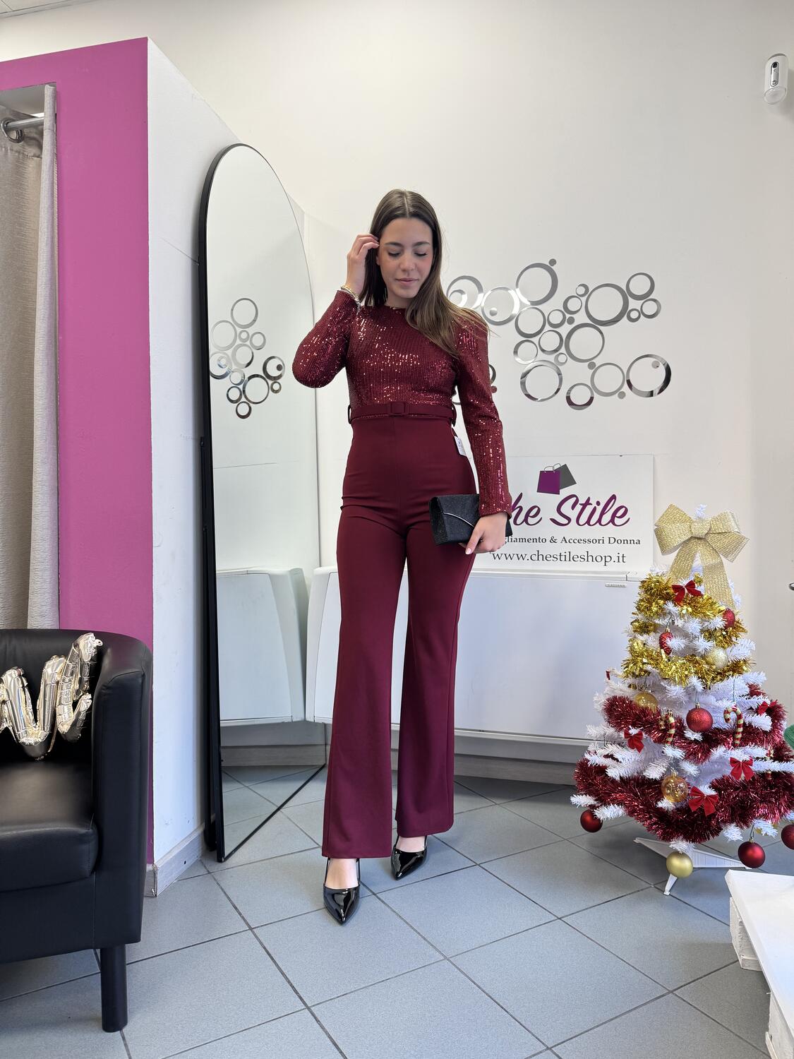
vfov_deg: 71.6
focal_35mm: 24
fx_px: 734
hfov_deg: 56.8
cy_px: 530
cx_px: 397
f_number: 1.78
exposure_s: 1/100
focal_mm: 6.76
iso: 100
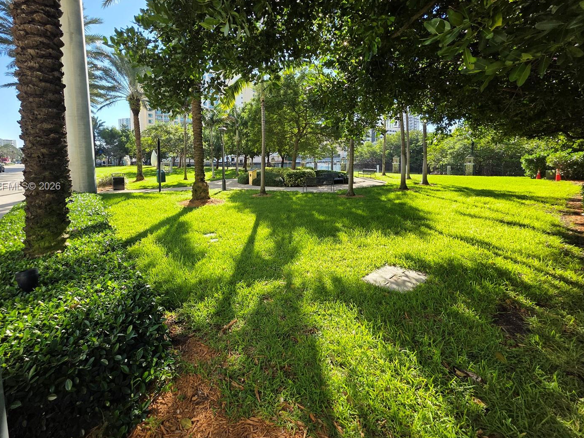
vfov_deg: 81.2
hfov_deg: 97.9
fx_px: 253
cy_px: 187
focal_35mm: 15
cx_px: 267
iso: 40
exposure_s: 1/812
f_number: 1.9
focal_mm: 2.2
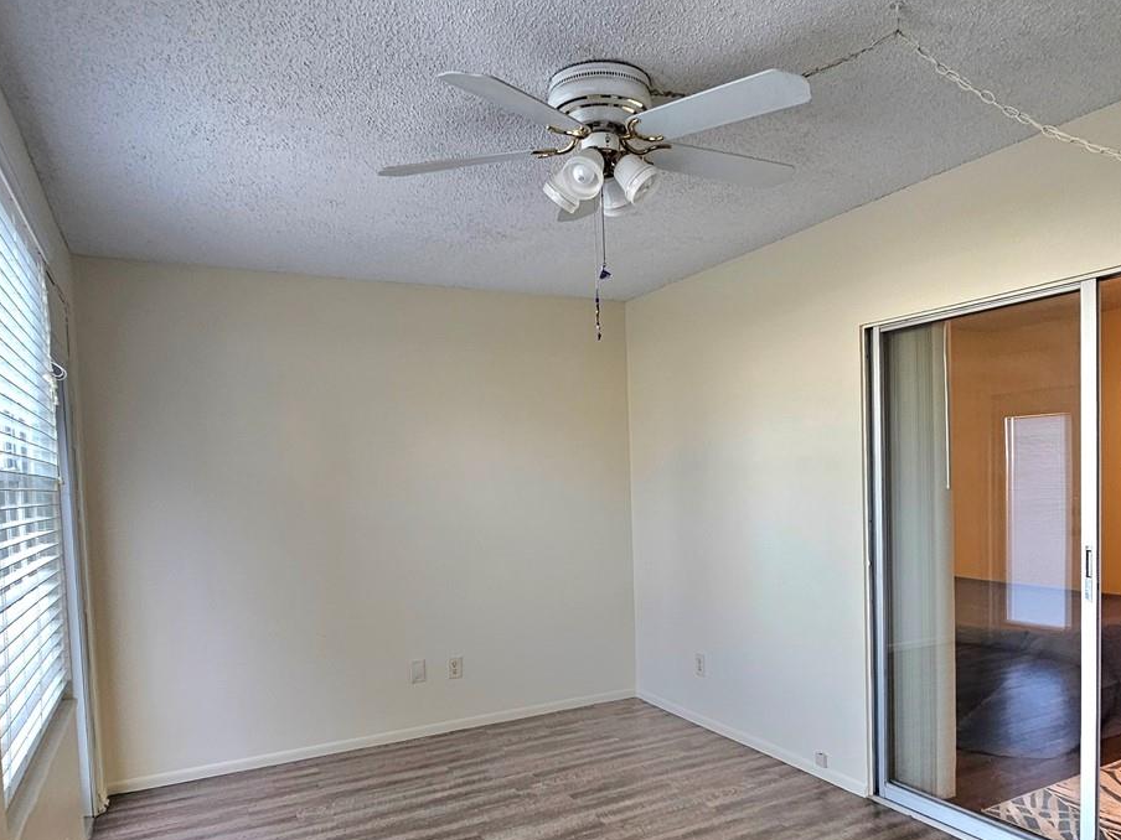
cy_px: 510
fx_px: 745
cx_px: 604
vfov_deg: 58.3
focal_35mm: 23
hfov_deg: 73.8
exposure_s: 1/60.2
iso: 100
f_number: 2.2
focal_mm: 2.2
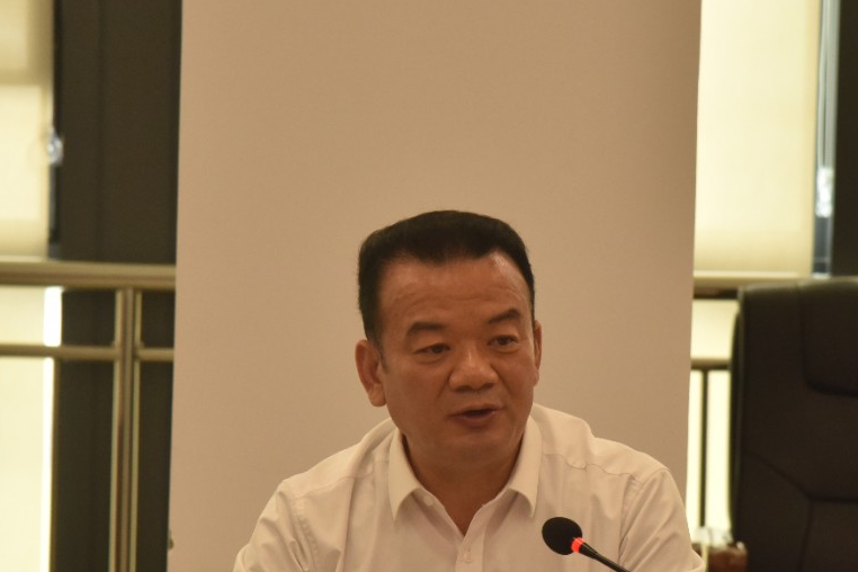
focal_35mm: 252
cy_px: 326
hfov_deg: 8.2
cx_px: 517
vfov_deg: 5.5
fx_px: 6006
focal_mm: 120
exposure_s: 1/250
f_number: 6.3
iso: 2200
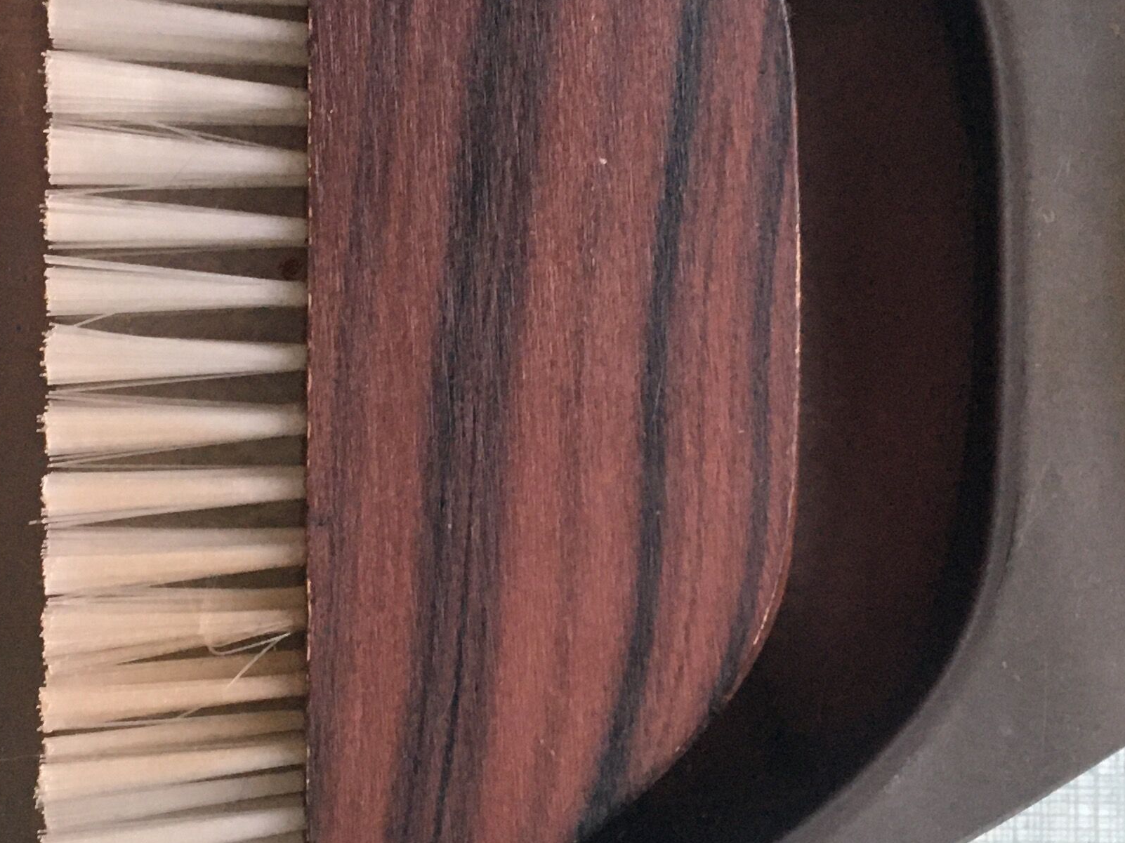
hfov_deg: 26.6
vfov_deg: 20.1
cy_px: 283
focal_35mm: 73
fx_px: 2372
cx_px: 473
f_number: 2.2
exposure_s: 1/33
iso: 200
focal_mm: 4.15
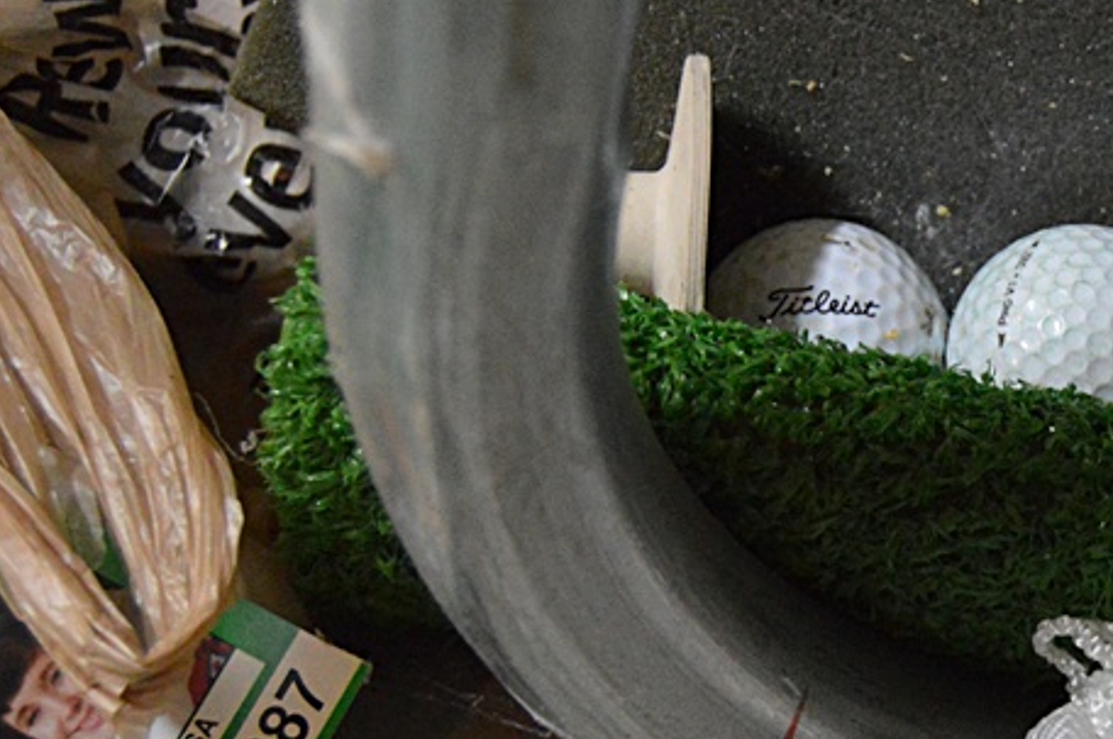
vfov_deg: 17.2
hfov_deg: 24.8
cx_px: 1028
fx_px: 2440
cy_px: 423
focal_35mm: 79
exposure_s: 1/50
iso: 3200
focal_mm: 24
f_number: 3.8
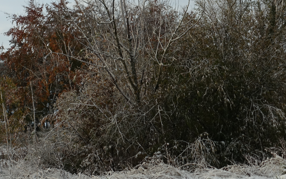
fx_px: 912
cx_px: 212
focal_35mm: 117
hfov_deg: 17.7
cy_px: 39
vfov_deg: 11.2
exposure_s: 1/125
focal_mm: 19.67
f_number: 2.8
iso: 125
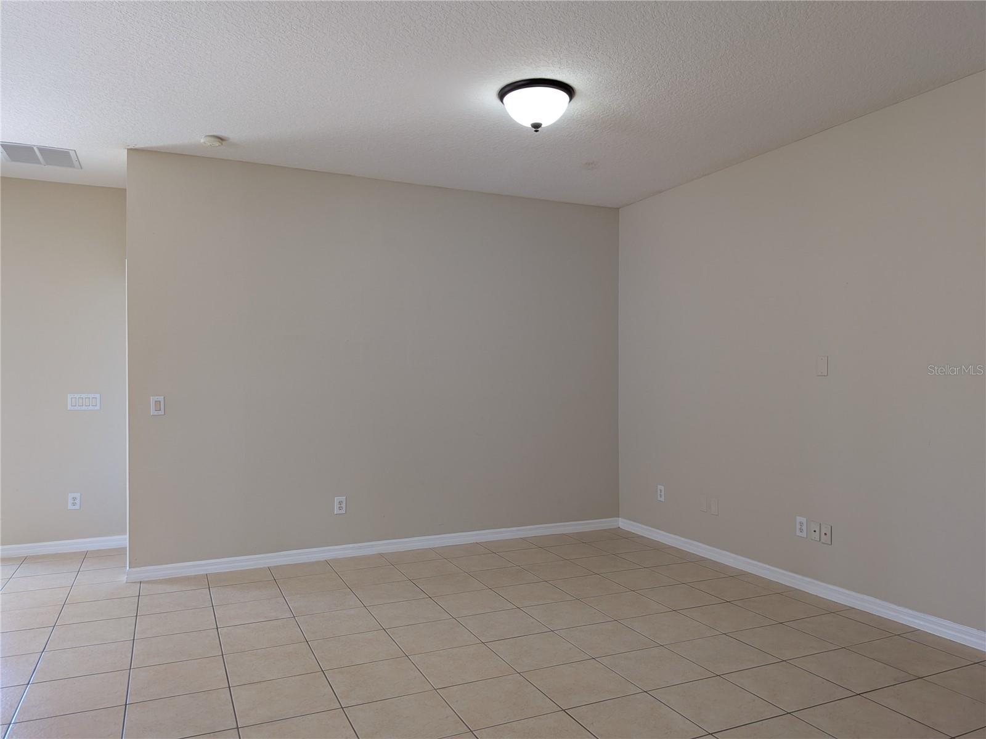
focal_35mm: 24
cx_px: 493
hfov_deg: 71.6
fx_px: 684
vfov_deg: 56.8
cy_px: 370
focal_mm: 4.53
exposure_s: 1/33.3
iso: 37
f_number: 1.7
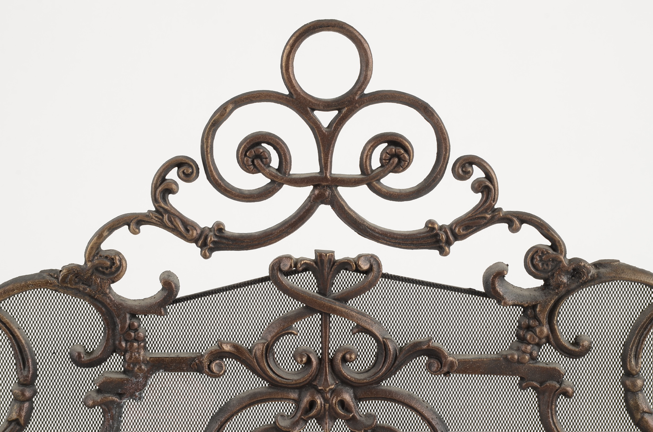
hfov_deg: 19.5
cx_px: 326
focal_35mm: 105
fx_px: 1901
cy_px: 216
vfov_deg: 13.0
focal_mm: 70
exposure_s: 1/125
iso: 200
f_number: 13
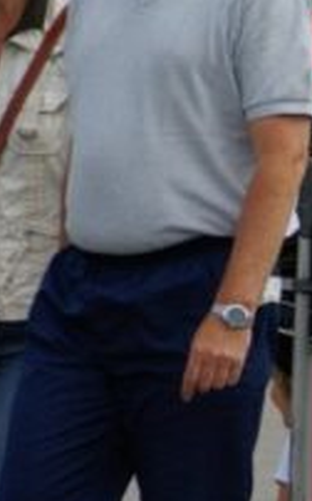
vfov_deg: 3.4
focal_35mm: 615
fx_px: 8372
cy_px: 393
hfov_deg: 2.1
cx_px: 609
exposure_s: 1/320
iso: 100
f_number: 9
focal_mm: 135
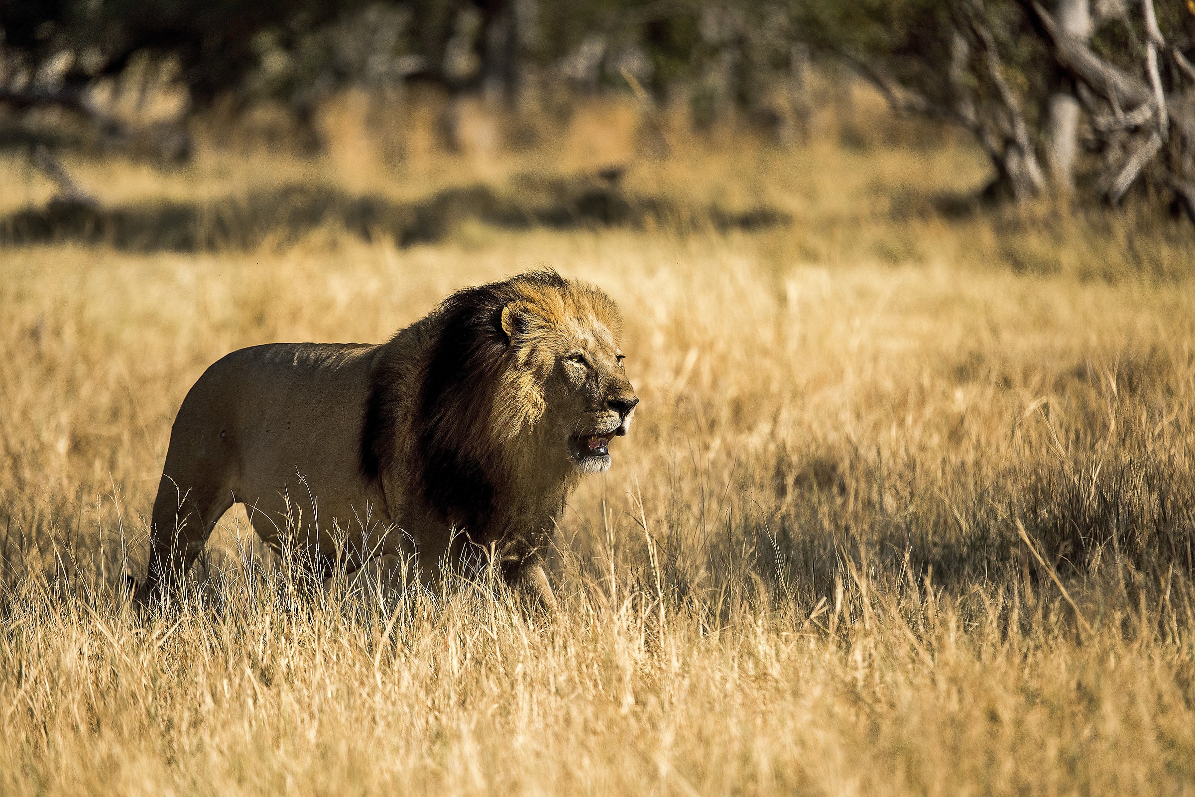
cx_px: 598
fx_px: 11951
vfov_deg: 3.8
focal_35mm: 360
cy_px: 398
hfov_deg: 5.7
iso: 400
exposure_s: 1/8000
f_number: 4
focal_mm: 360
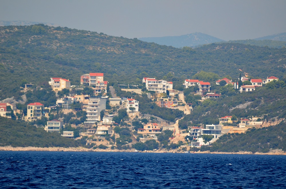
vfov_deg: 3.4
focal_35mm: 405
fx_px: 3210
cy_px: 94
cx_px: 143
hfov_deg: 5.1
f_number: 5.6
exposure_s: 1/2000
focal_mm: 270
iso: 400
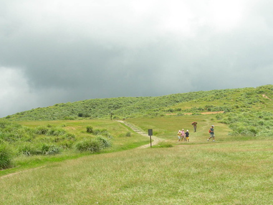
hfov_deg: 36.7
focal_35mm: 52
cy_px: 139
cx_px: 158
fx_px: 410
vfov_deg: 27.9
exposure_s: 1/470
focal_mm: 7.8
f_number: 4.8
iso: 50
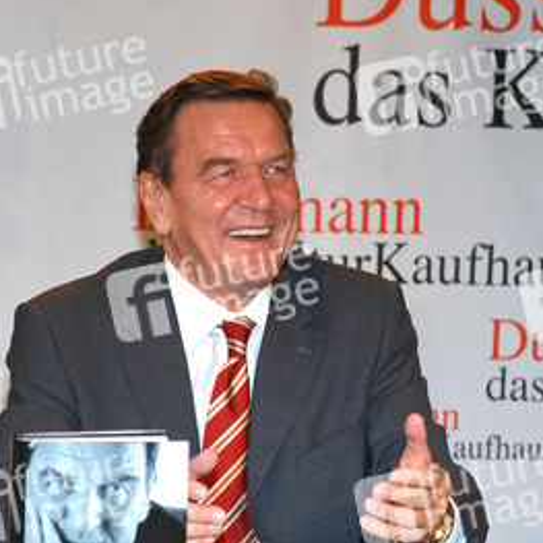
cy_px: 396
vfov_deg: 9.2
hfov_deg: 9.2
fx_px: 3372
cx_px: 273
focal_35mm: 190
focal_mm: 98
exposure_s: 1/60
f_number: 5.6
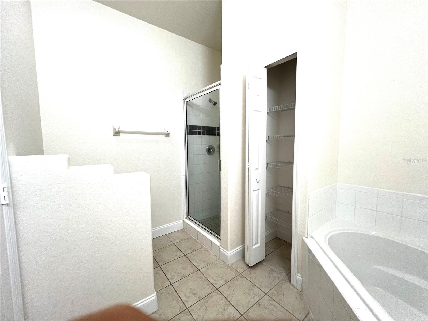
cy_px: 160
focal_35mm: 13
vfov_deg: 89.9
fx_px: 161
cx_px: 214
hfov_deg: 106.2
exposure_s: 1/120
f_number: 1.8
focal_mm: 1.57
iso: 200
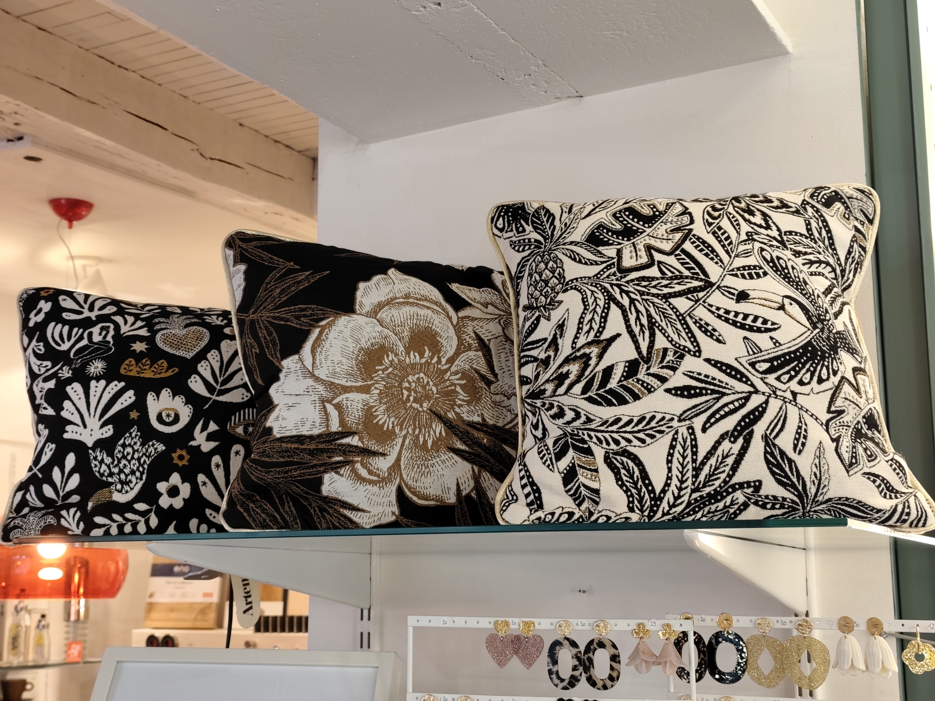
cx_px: 468
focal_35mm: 46
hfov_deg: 41.2
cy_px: 350
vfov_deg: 31.5
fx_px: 1242
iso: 400
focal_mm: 6.19
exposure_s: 1/50
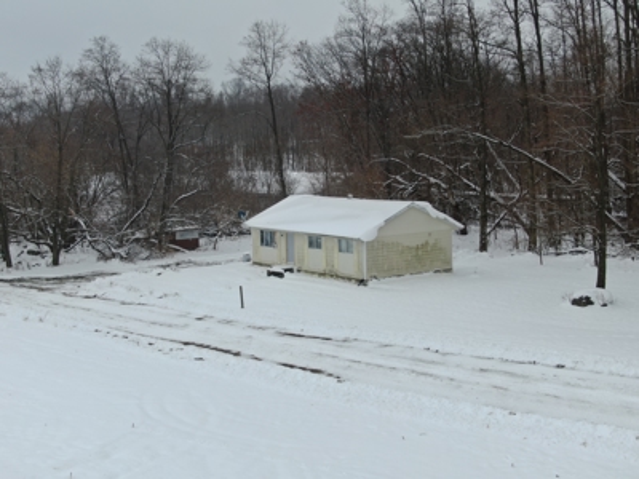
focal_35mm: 48
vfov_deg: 30.3
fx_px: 886
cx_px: 320
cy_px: 240
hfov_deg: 39.7
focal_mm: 8.6
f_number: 3.8
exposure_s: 1/240
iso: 100
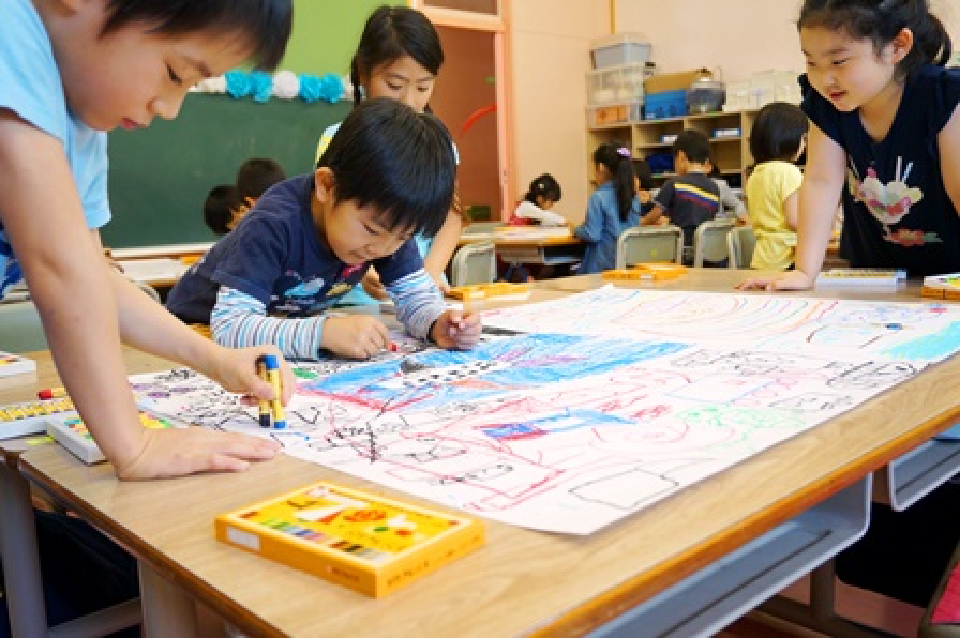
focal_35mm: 32
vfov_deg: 41.7
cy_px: 319
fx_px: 839
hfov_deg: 59.5
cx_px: 480
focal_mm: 21
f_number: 4
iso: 400
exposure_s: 1/60
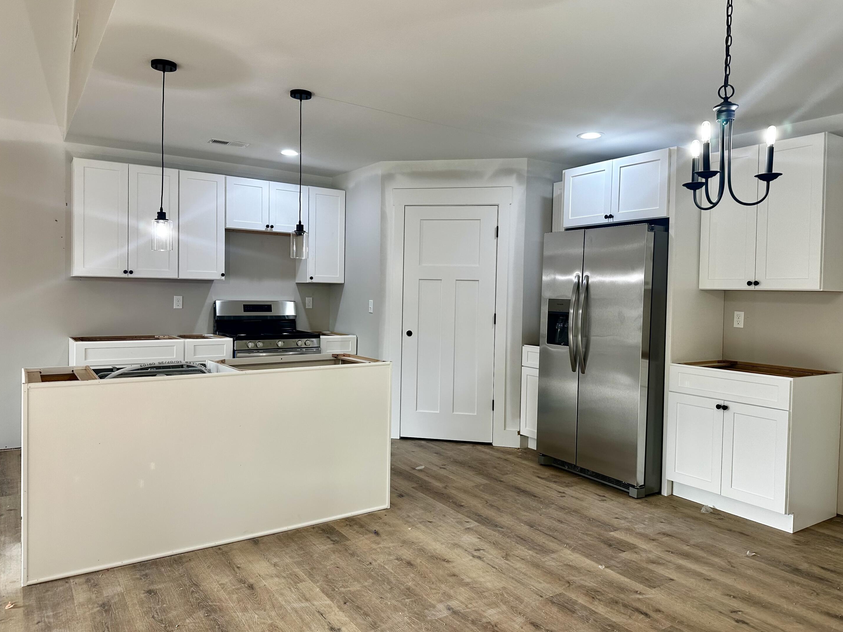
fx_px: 609
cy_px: 304
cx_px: 426
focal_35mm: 25
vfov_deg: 54.9
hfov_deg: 69.4
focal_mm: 6.86
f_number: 1.78
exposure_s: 1/120
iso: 125
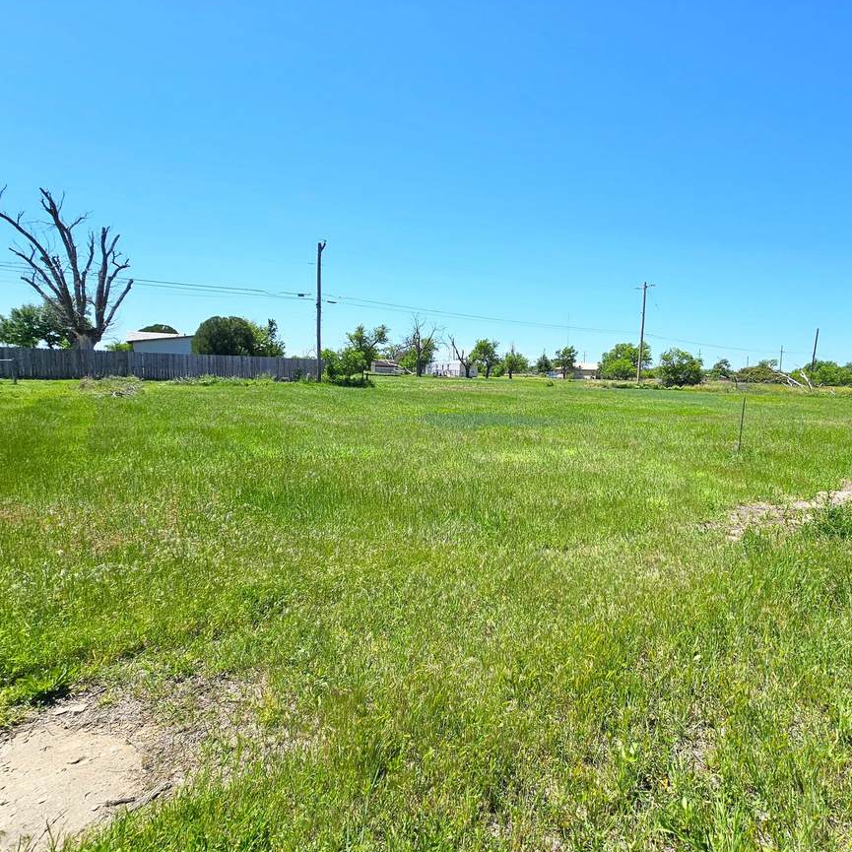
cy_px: 430
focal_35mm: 17
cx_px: 552
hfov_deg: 81.8
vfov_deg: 84.0
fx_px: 473
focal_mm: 2.2
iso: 50
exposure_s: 1/3502
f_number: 2.2
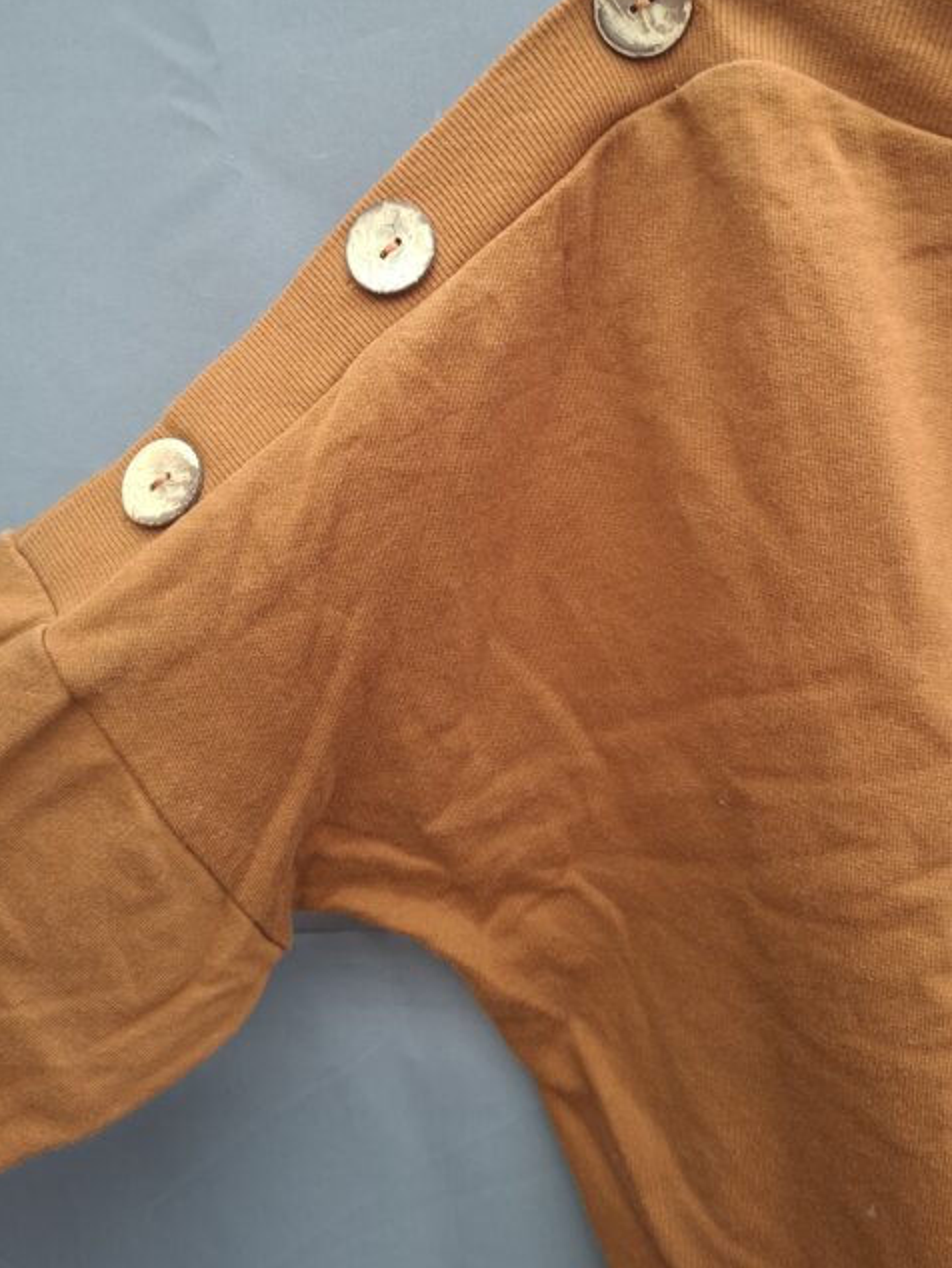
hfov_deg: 47.8
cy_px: 534
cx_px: 594
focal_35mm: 29
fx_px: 1063
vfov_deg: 61.3
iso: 125
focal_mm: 5.54
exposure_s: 1/100
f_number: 1.8
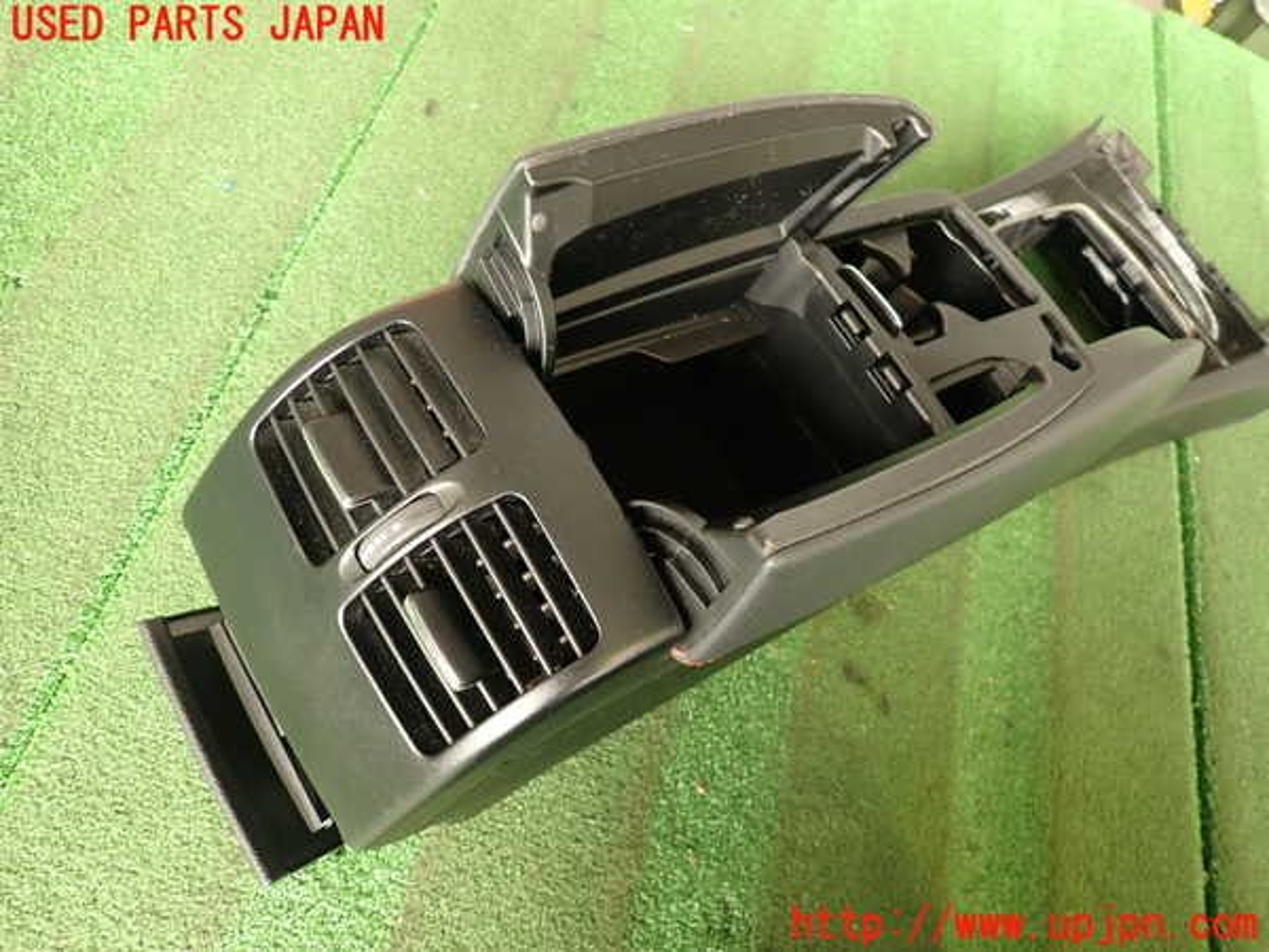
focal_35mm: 25
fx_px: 916
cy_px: 476
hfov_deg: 69.4
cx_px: 634
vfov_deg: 54.9
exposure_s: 1/30
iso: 200
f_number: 2
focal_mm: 4.5
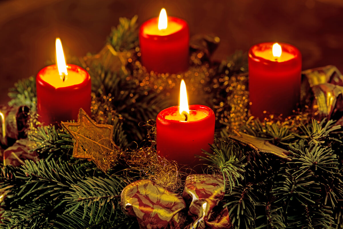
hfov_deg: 19.4
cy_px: 114
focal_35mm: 105
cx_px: 172
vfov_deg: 13.1
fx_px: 1001
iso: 50
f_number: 6.3
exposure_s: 1.3
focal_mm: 105
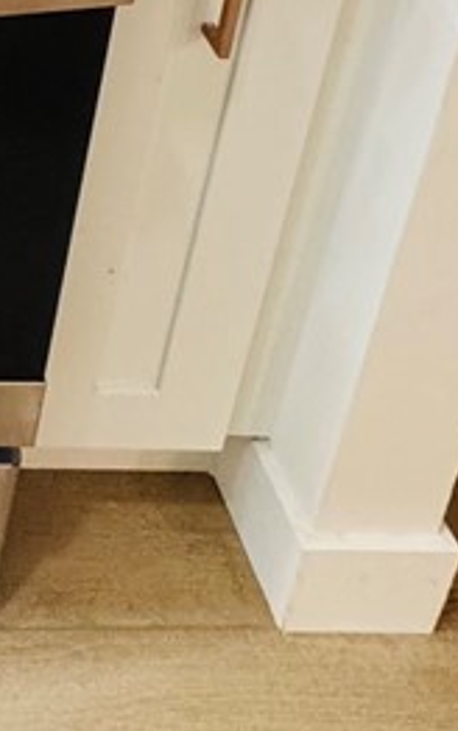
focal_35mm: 58
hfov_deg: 17.8
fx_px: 1157
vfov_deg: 23.1
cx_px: -374
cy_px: -516
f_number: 2.2
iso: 250
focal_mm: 2.22
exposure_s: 1/120
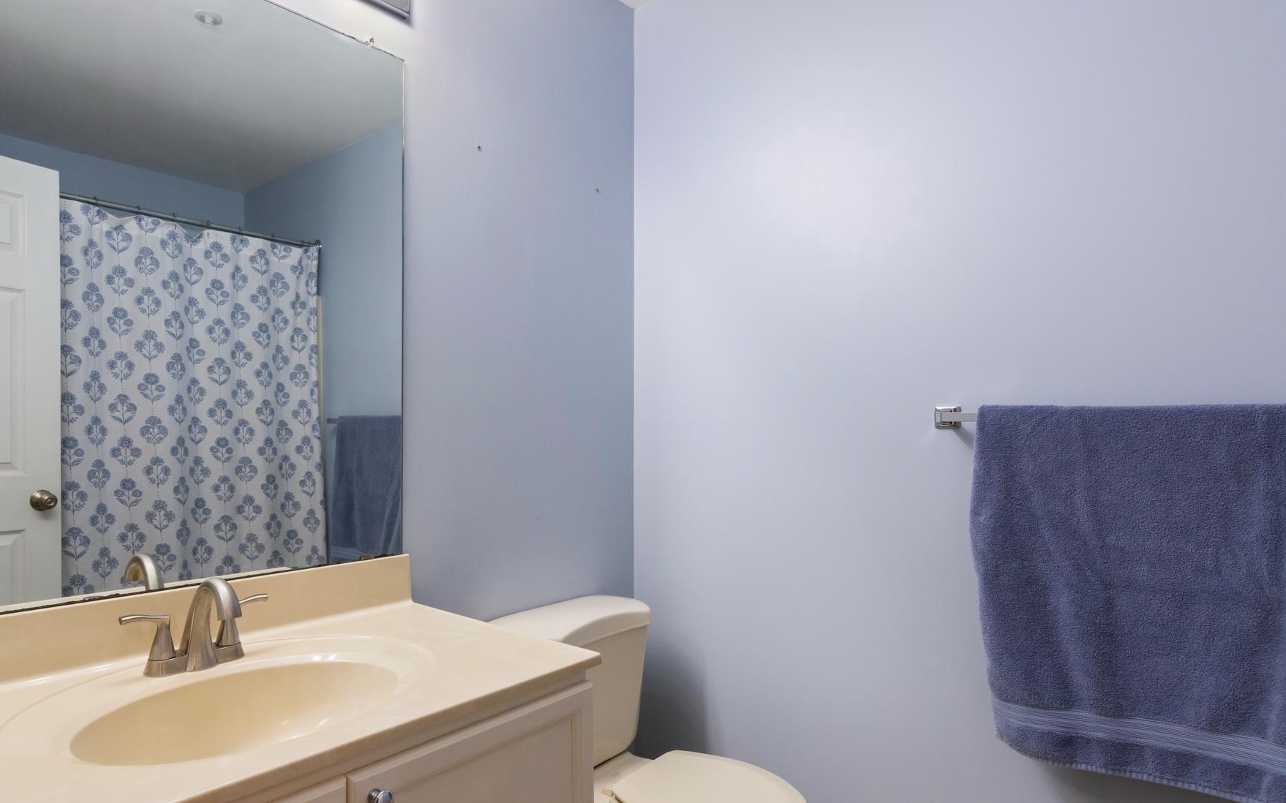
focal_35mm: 20
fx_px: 687
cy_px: 449
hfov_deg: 85.9
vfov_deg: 60.5
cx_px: 571
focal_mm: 11
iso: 500
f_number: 9
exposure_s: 1/15
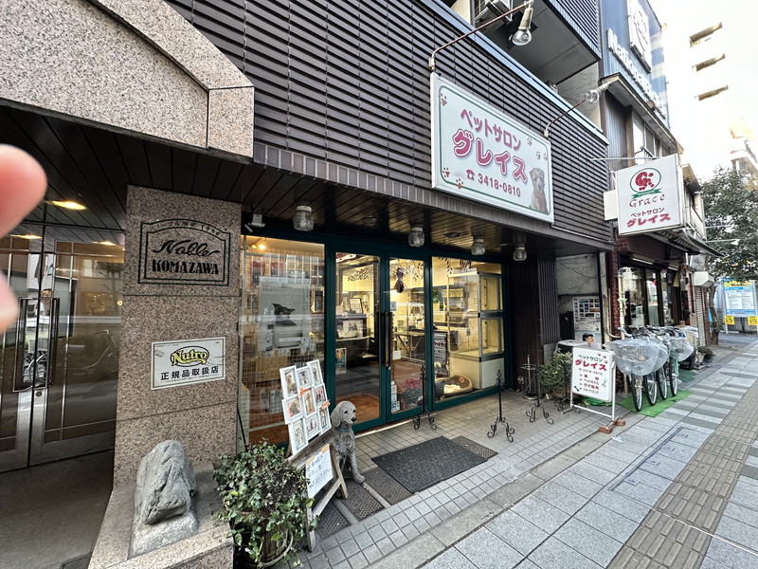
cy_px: 284
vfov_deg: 85.7
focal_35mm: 14
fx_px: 307
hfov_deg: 102.1
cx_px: 379
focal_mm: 2.22
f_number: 2.2
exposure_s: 1/50
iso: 200
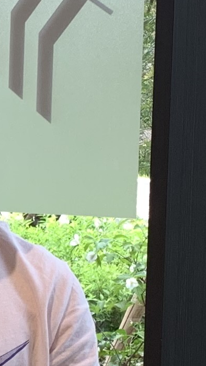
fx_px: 1584
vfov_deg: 13.1
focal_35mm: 163
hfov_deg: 7.0
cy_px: 341
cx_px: -316
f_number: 1.8
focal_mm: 4.25
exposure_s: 1/100
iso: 25
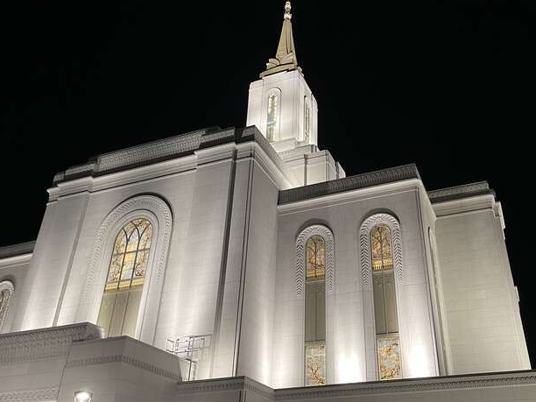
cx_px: 311
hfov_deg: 53.7
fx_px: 526
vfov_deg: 41.8
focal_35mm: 34
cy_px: 204
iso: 400
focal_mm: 4.2
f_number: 1.6
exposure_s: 1/40
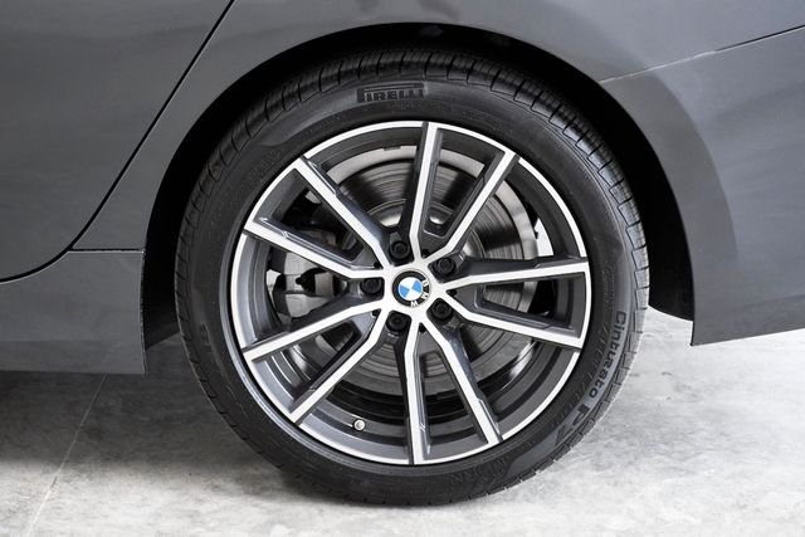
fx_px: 1610
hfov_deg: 28.1
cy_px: 268
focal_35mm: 72
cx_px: 402
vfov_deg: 18.9
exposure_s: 1/200
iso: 2500
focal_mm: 48
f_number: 7.1
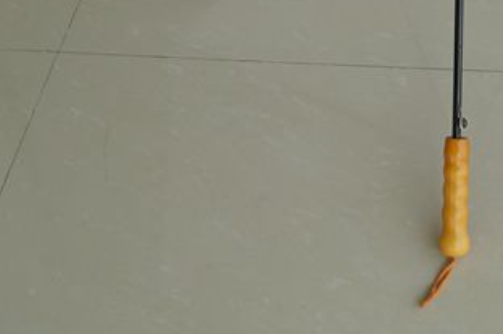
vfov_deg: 16.8
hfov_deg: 25.6
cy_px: -86
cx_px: 439
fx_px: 1074
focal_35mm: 77
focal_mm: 20
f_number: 4.5
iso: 100
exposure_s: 1/100
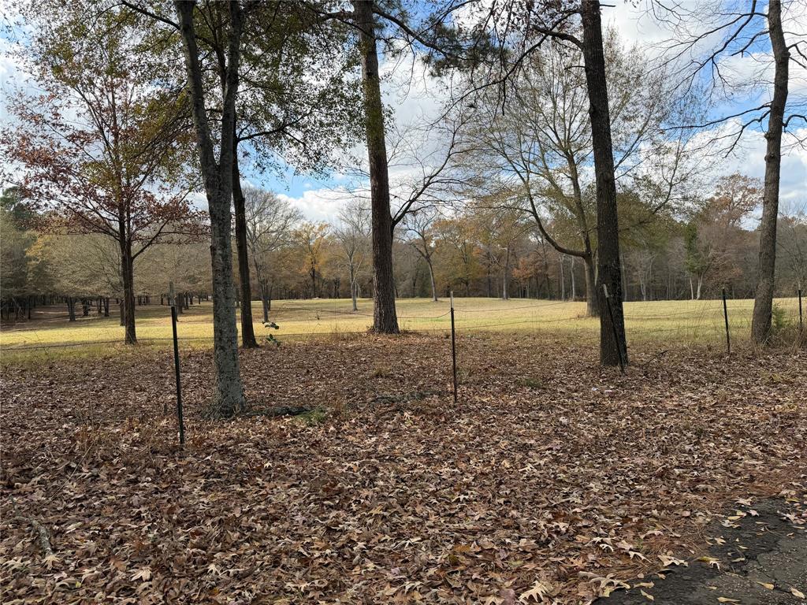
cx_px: 404
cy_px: 302
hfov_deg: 71.6
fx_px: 560
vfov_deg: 56.8
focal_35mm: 24
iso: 100
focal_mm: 6.76
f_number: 1.78
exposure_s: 1/1812
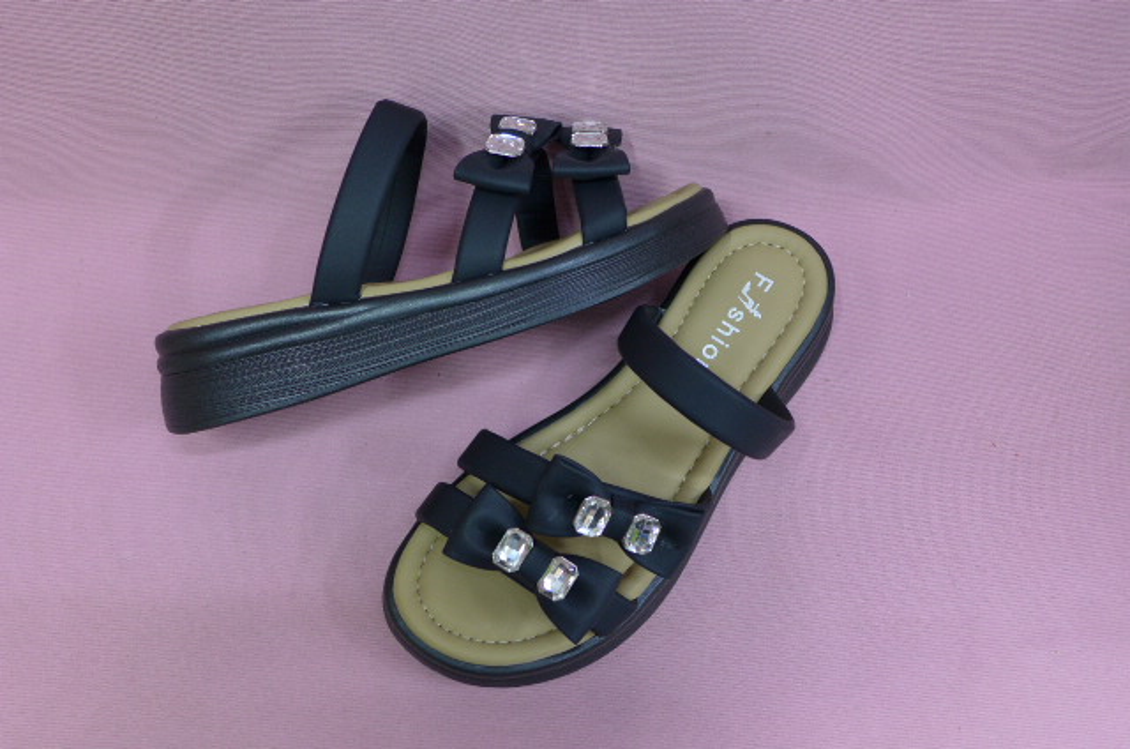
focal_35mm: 35
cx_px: 565
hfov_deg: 54.5
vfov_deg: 37.7
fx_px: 1096
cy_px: 374
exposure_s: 1/60
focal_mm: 6.9
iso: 160
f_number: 1.6
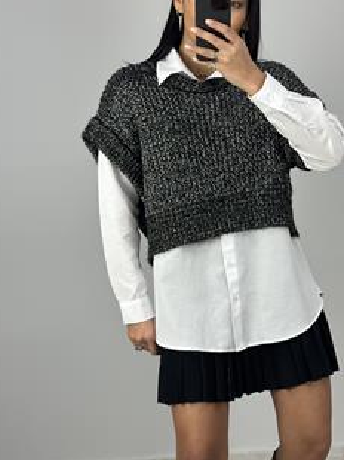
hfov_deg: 22.8
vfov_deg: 30.3
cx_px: 219
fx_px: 849
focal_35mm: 64
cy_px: 223
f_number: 1.78
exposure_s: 1/100
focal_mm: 6.86
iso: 125
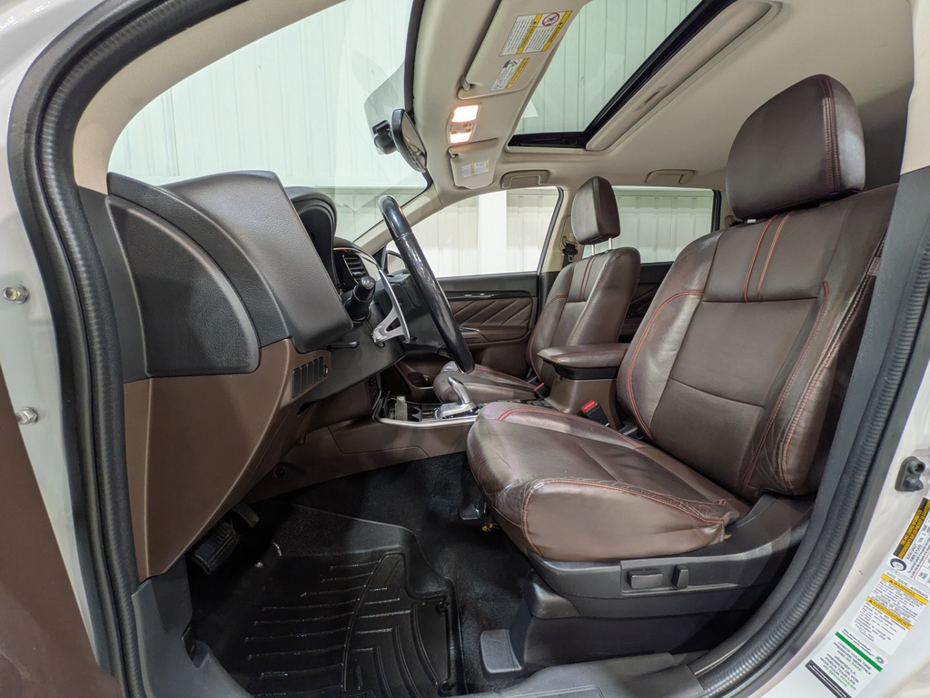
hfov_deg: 102.1
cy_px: 349
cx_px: 465
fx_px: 376
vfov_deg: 85.7
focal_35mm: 14
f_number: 2.2
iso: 60
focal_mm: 1.83
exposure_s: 1/25
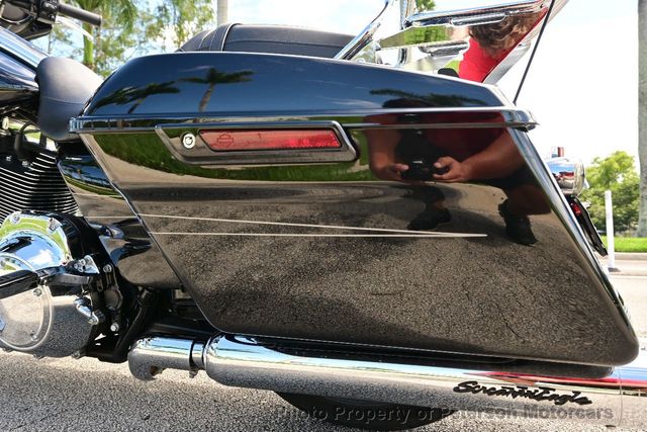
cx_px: 324
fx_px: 458
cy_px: 216
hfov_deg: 70.4
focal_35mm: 26
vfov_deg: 50.4
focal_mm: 17
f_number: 5
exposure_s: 1/100
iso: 100
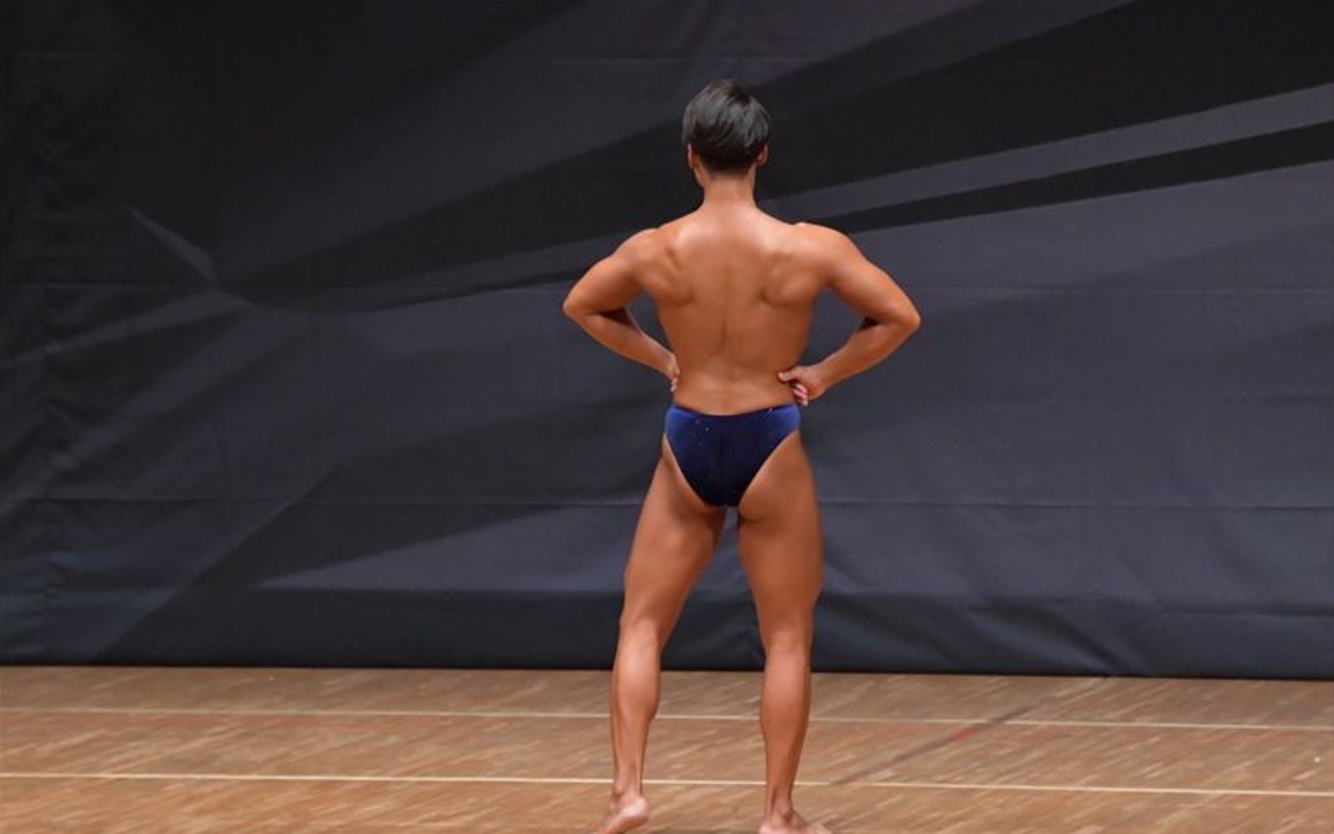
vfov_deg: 4.5
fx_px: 10617
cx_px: 669
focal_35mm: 292
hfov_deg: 7.2
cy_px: 438
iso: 6400
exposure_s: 1/400
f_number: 5.6
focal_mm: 190
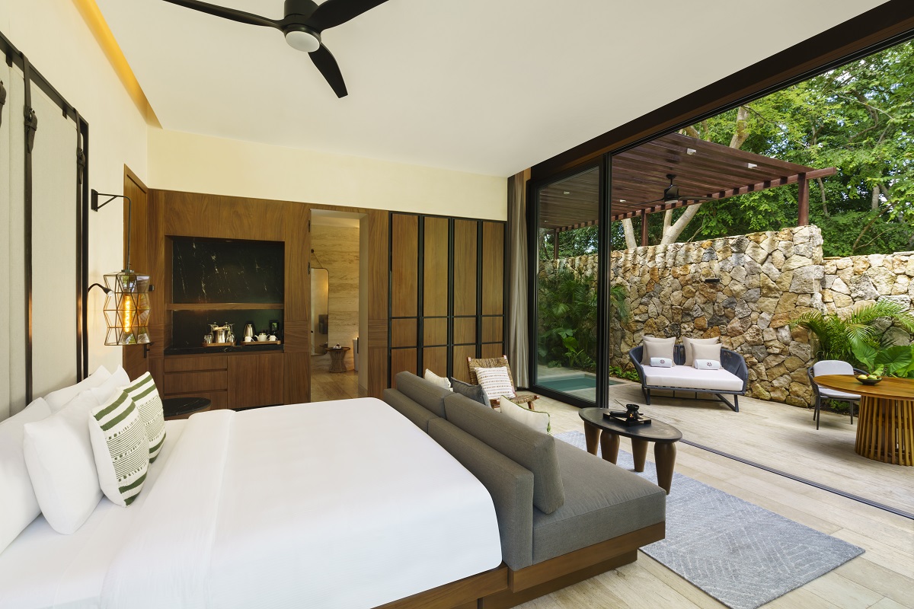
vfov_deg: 73.7
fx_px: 406
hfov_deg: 96.7
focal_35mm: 16
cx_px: 457
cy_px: 304
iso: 100
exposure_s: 1/5
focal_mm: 16
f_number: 11
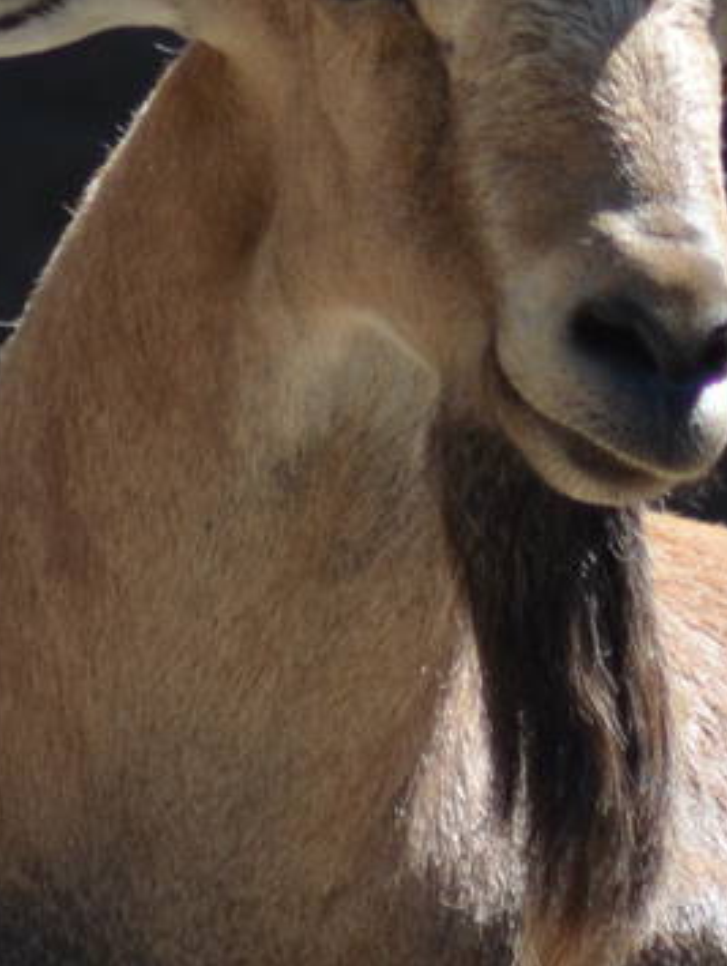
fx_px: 54339
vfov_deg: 1.0
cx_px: 871
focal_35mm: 1944
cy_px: -133
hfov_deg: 0.8
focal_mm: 300
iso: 400
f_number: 5.6
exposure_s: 1/1000
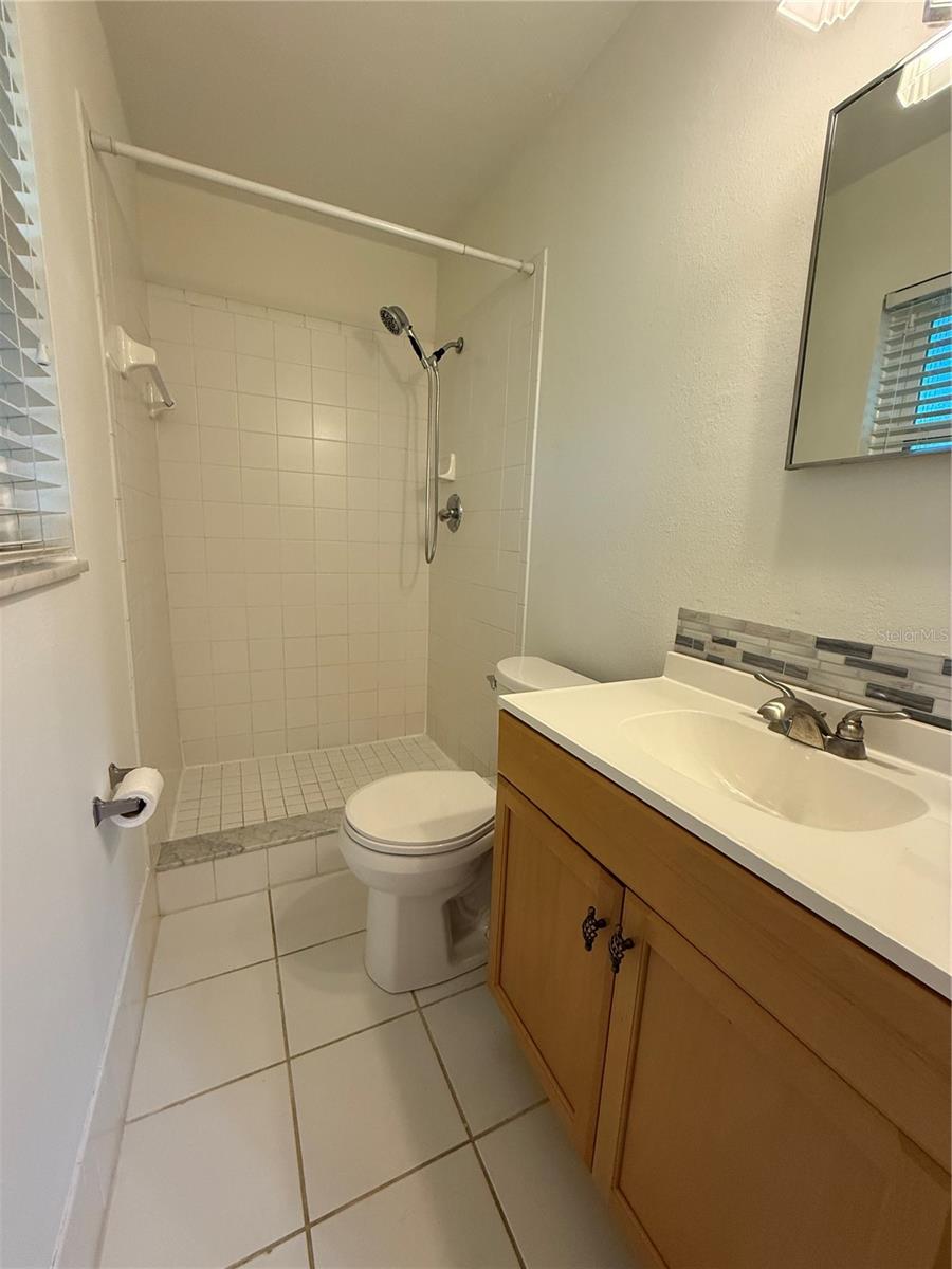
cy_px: 634
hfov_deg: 85.7
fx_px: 513
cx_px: 476
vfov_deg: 102.1
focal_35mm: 14
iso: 250
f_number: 2.2
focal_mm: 2.22
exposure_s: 1/120
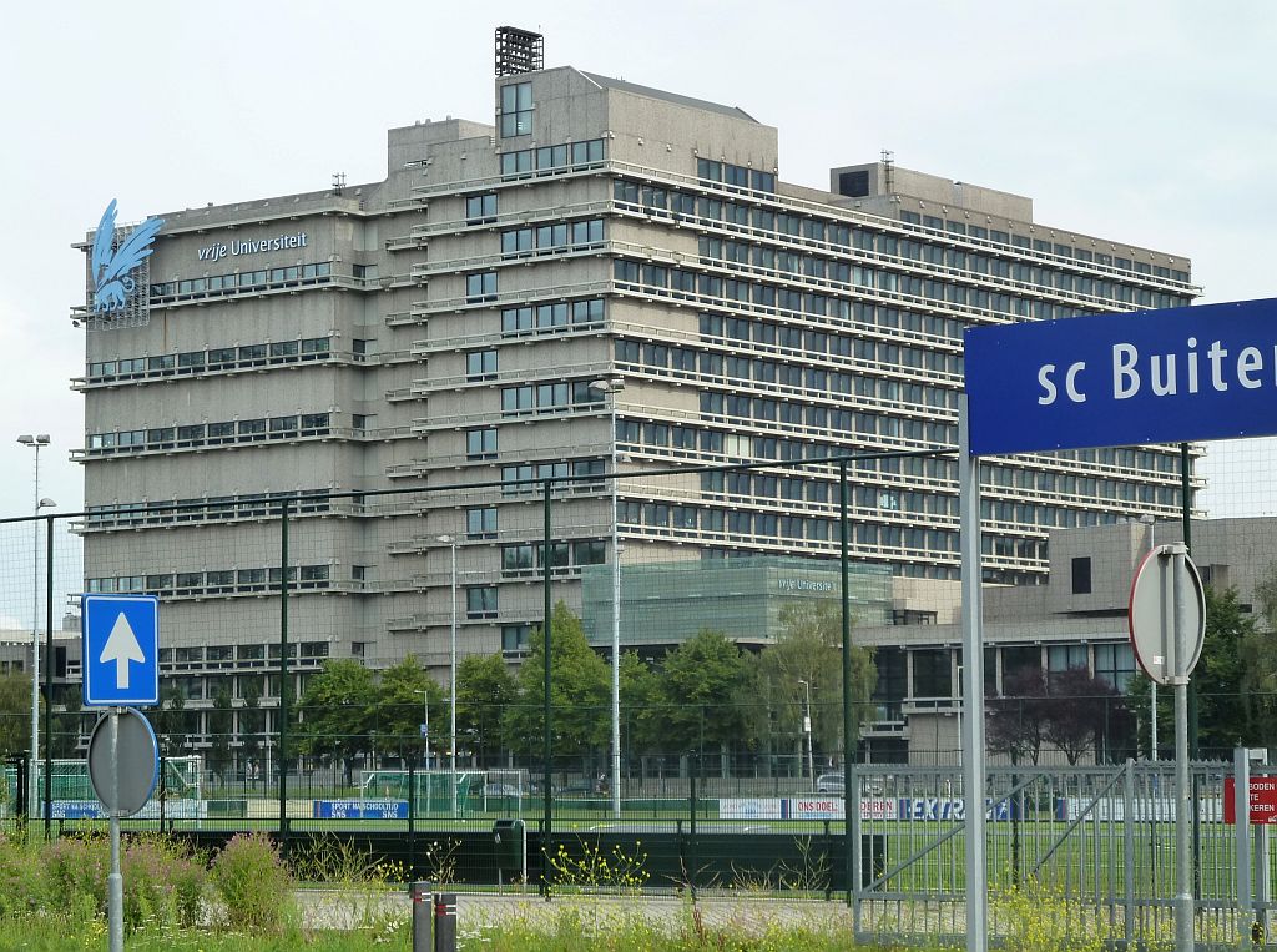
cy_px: 476
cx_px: 638
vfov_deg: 15.3
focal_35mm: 96
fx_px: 3533
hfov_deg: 20.5
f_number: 4.3
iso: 125
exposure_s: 1/200
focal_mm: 15.8
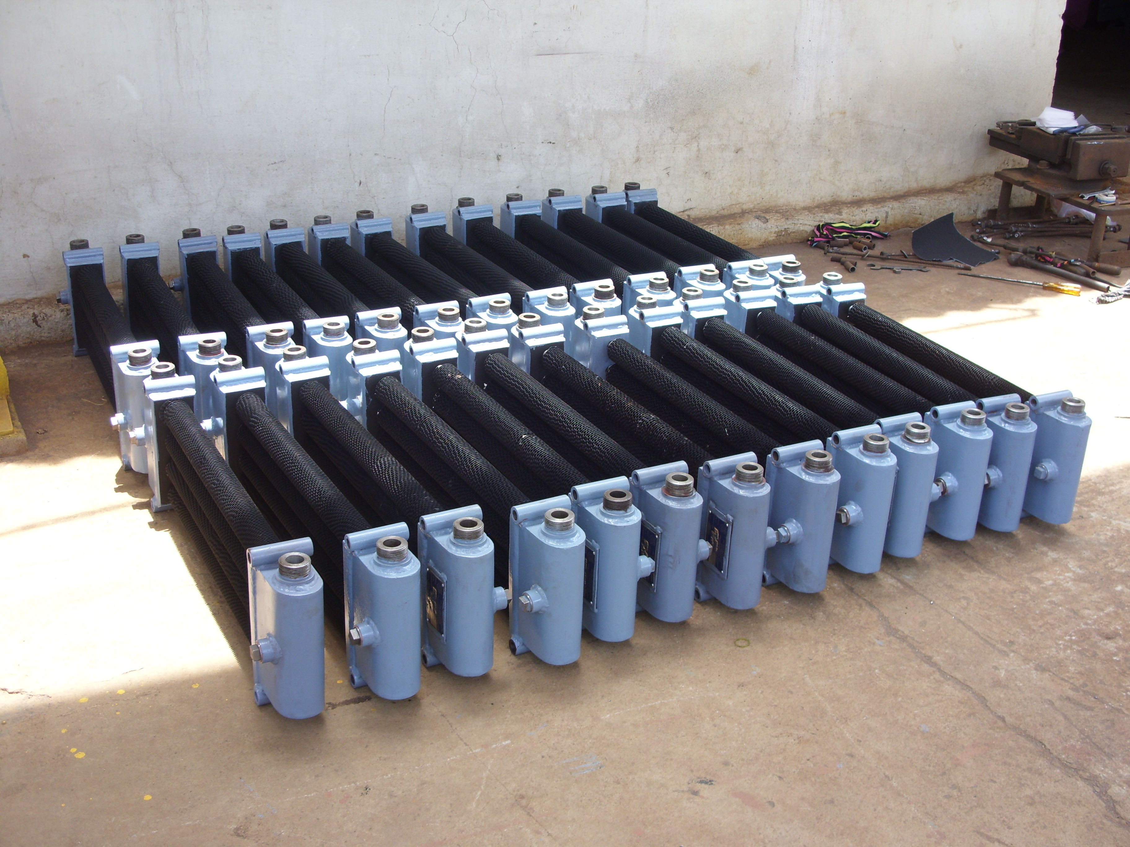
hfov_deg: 34.3
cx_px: 565
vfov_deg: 26.1
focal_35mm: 56
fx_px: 1828
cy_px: 424
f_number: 3.1
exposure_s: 1/148
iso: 50
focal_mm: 9.3
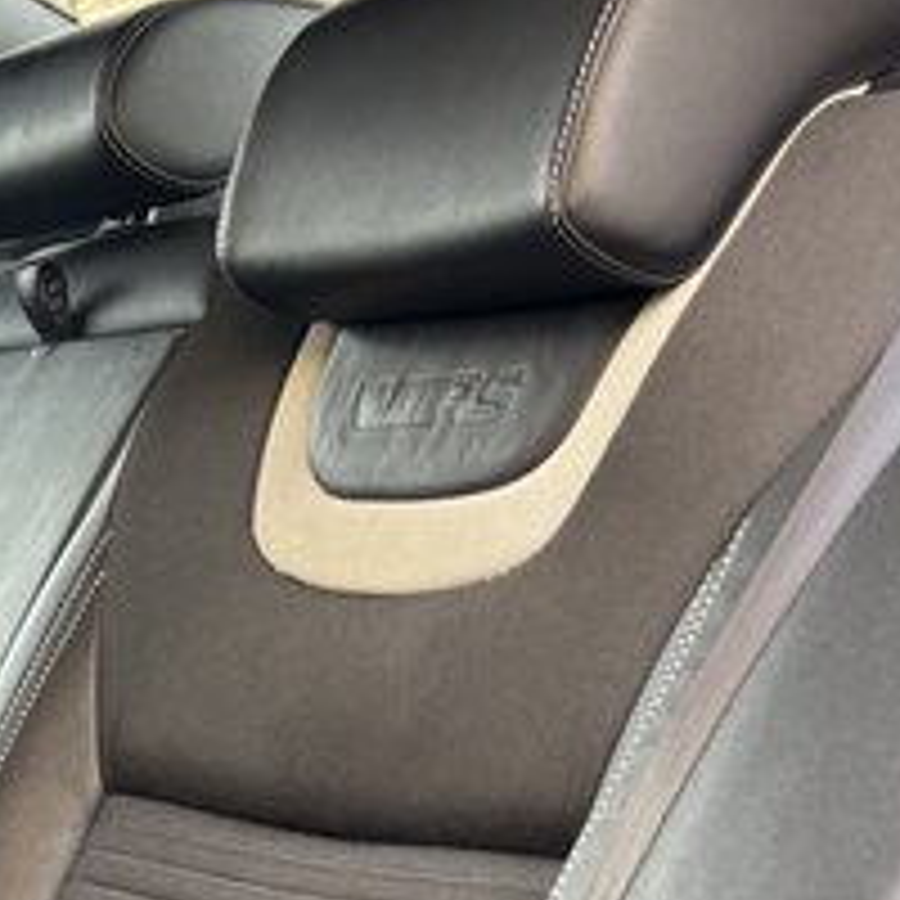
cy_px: 810
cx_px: -518
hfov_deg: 16.8
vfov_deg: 18.6
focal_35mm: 92
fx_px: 2706
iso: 125
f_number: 1.6
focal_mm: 5.96
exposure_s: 1/90
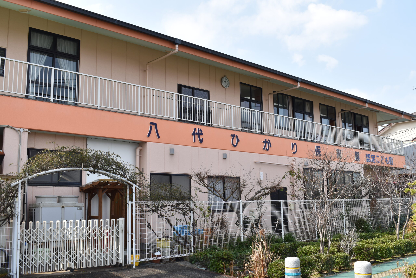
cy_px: 139
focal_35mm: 38
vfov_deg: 35.5
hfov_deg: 51.3
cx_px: 208
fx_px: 433
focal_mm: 25
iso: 200
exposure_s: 1/320
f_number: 9
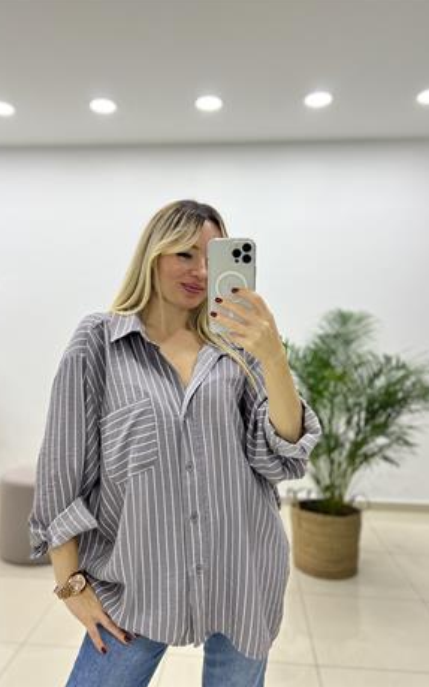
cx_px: 196
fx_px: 524
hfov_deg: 44.5
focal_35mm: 28
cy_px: 341
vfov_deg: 66.5
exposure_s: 1/100
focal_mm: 5.7
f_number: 1.5
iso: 100
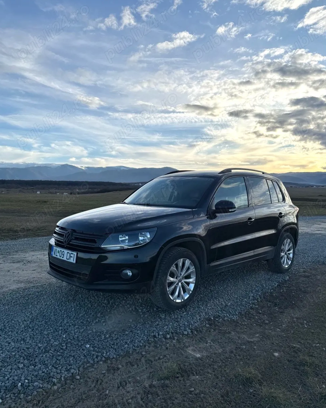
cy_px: 222
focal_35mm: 26
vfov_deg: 65.9
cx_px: 163
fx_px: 314
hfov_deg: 54.9
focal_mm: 6.76
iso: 80
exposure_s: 1/4405
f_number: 1.78
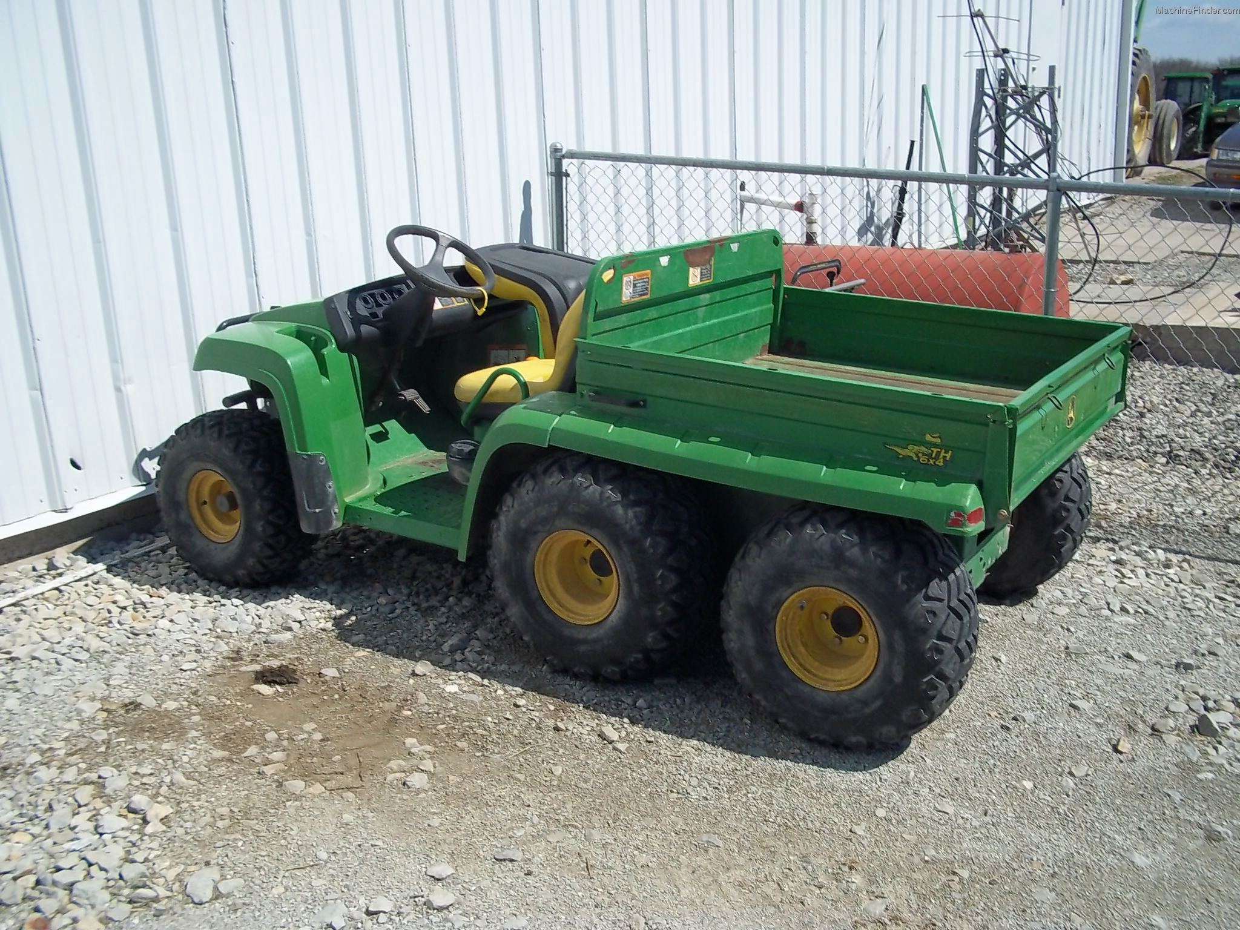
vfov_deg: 39.7
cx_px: 620
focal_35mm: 36
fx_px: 1290
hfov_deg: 51.4
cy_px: 465
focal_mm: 6.5
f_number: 8
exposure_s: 1/250
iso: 80
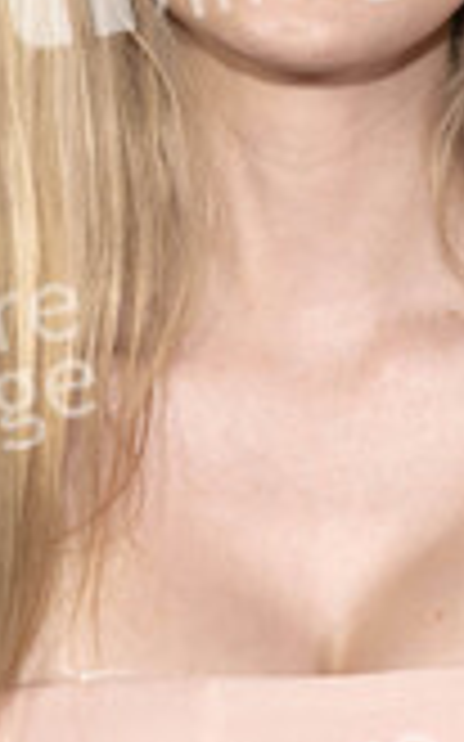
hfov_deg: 6.0
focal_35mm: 220
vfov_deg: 9.5
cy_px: 166
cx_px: 356
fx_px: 4455
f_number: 5
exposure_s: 1/200
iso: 800
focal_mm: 89
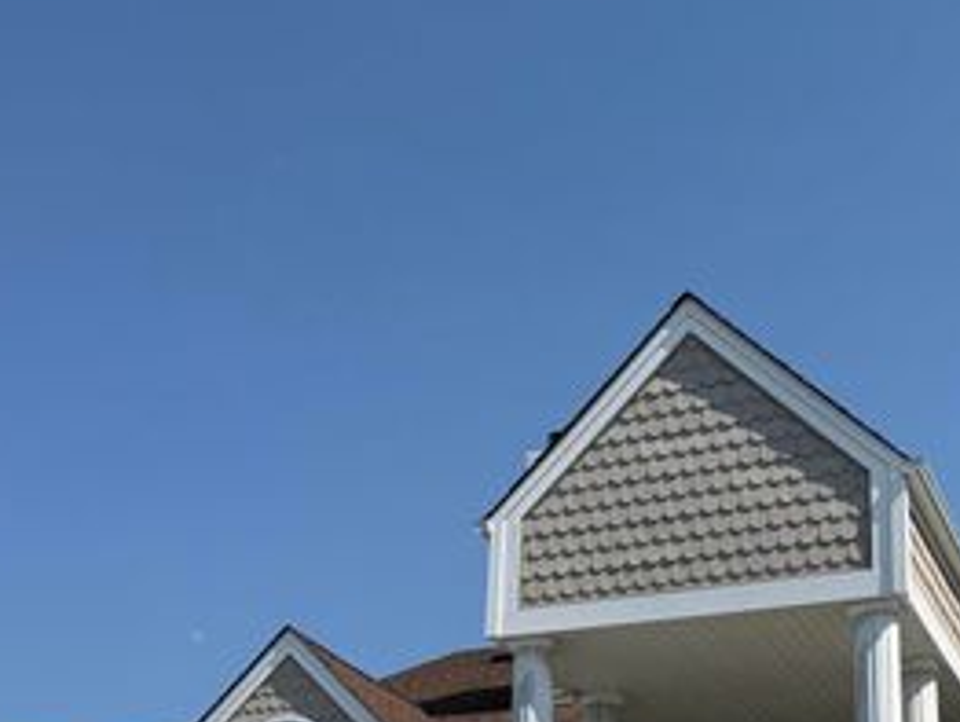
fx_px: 1693
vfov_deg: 23.2
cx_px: 575
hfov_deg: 31.6
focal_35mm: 61
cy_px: 695
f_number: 1.78
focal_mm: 6.76
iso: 80
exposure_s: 1/6711
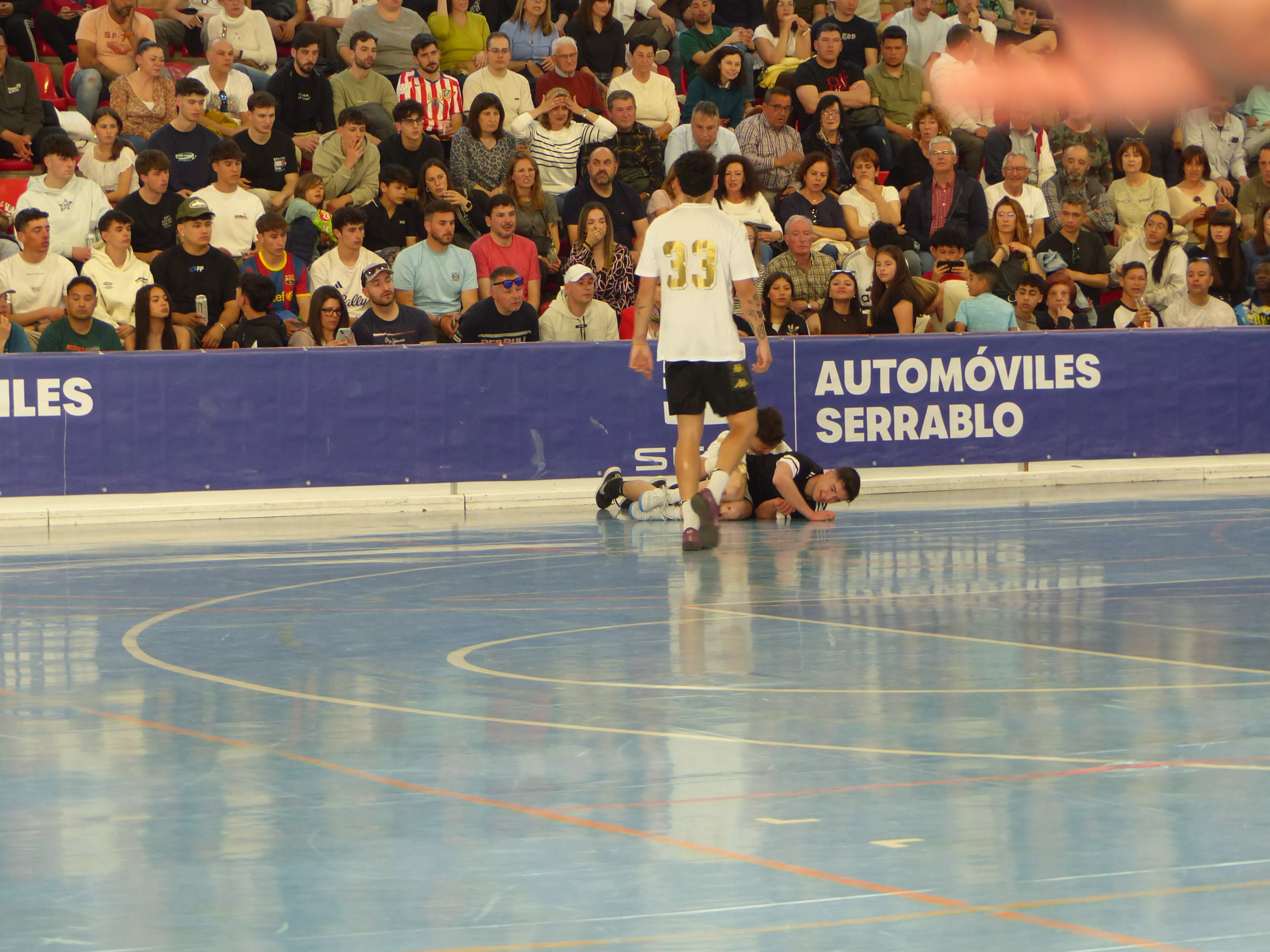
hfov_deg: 15.9
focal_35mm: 124
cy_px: 476
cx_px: 635
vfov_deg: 12.0
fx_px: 4549
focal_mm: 22.2
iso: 200
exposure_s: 1/60
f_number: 2.8
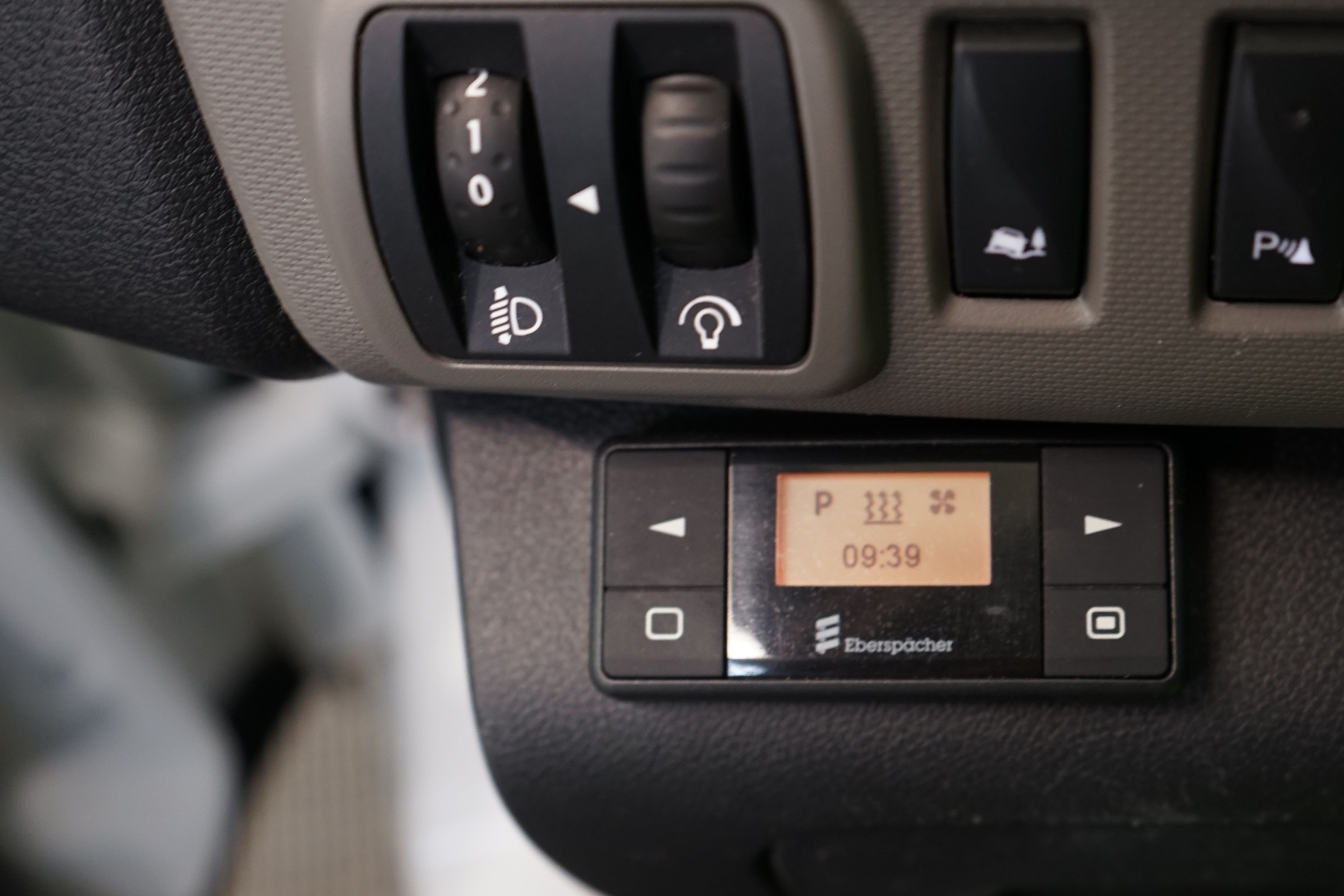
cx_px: 865
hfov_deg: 39.3
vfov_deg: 27.0
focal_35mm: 50
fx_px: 1867
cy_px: 494
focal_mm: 37
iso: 640
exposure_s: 1/30
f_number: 4
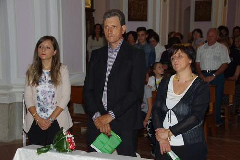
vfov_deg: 17.3
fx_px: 526
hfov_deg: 25.7
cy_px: 80
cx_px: 120
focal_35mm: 79
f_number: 8
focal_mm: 53
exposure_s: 1/60
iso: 400
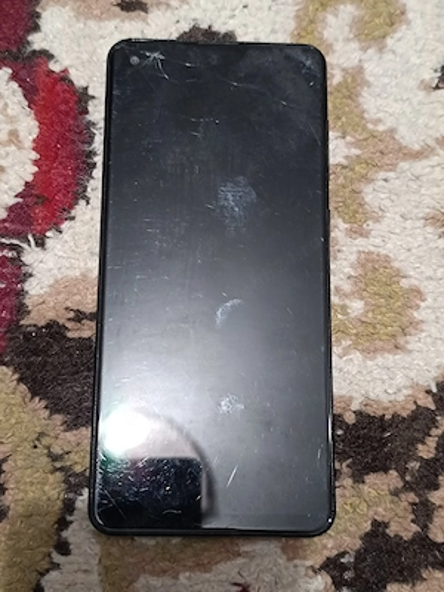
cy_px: 296
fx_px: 410
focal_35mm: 24
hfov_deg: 56.8
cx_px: 222
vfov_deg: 71.6
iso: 2496
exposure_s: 1/25
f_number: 1.65
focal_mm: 6.14
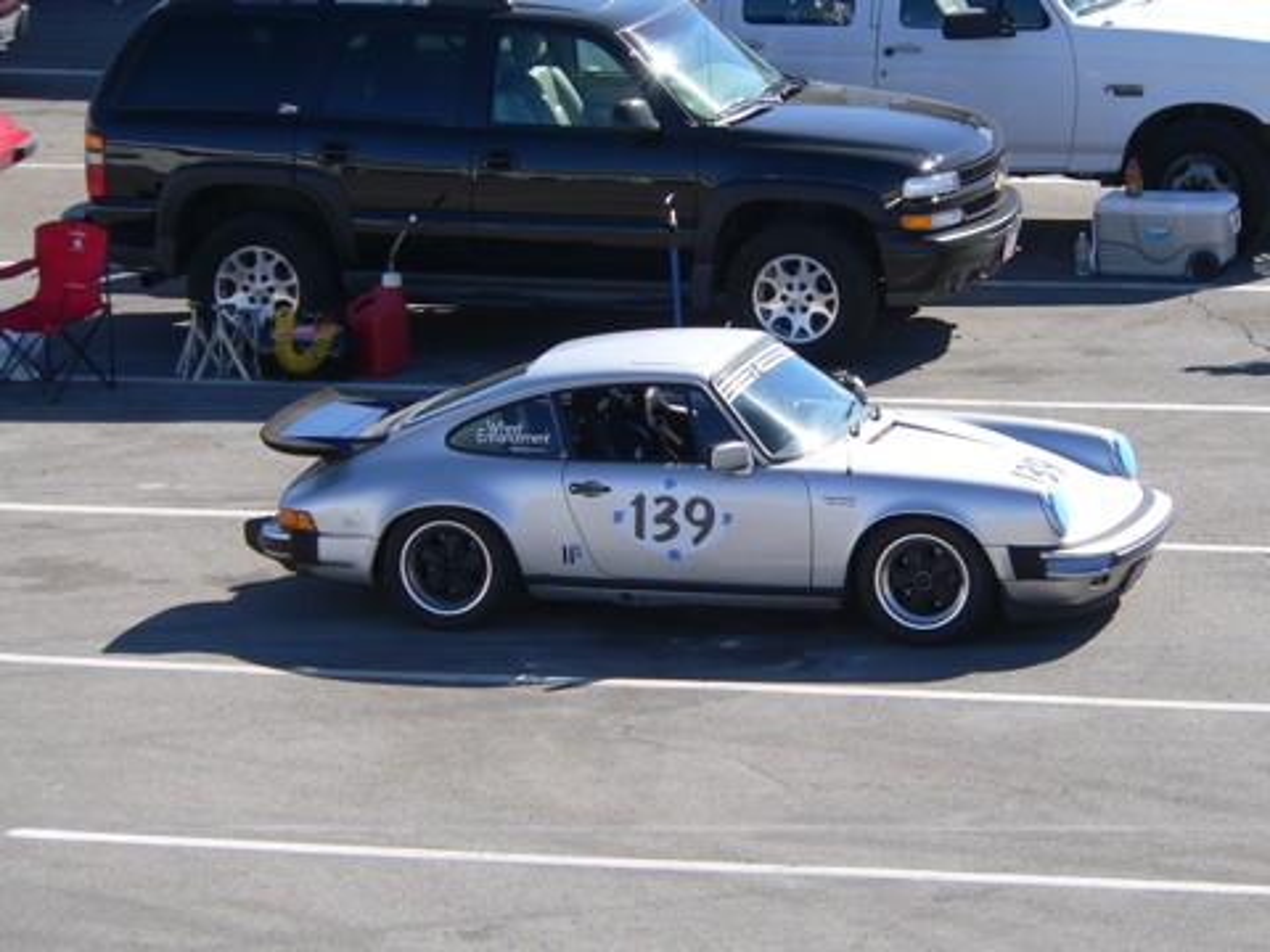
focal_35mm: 264
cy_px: 476
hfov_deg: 7.5
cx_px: 635
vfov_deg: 5.6
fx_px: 9686
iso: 80
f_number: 4
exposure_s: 1/400
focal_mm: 43.9
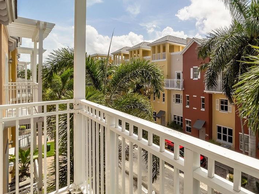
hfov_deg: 81.4
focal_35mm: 19
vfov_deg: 68.6
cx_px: 175
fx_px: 142
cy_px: 95
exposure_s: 1/1100
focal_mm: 1.54
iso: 25
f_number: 2.4
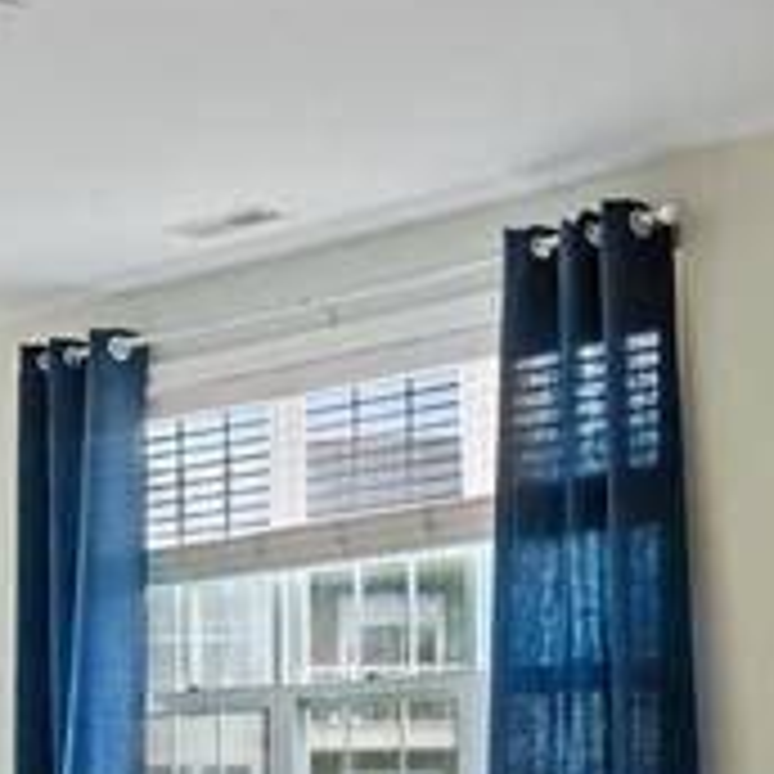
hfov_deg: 20.1
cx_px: 522
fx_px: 2176
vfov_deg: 19.5
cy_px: 792
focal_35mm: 86
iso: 200
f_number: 8
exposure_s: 1/1.43
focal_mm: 17
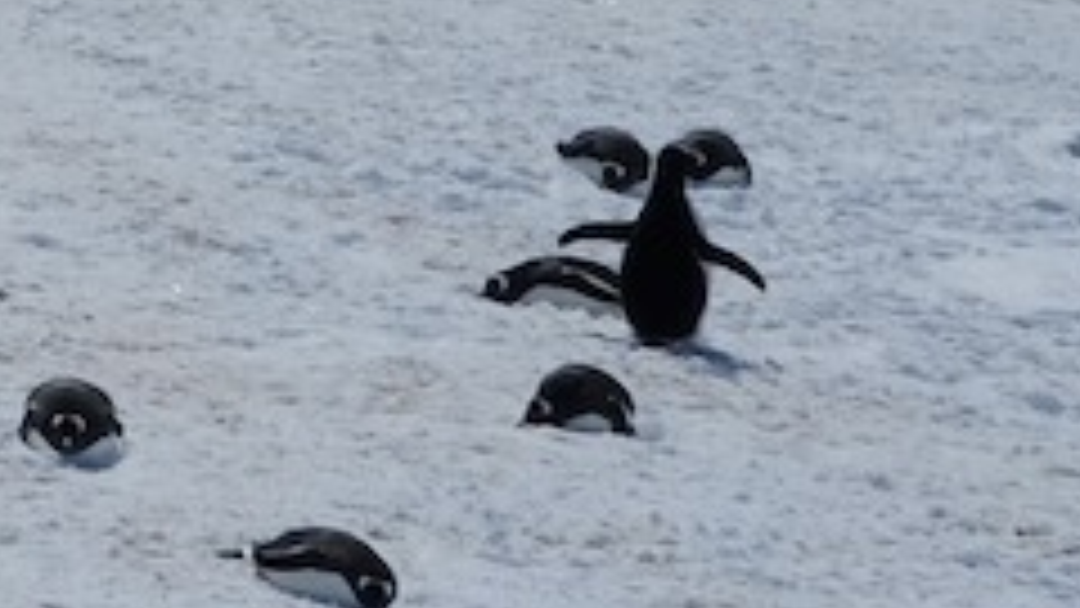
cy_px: -1838
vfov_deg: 3.9
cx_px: -2925
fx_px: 8391
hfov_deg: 6.3
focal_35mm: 293
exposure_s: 1/2000
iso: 200
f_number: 9
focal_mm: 23
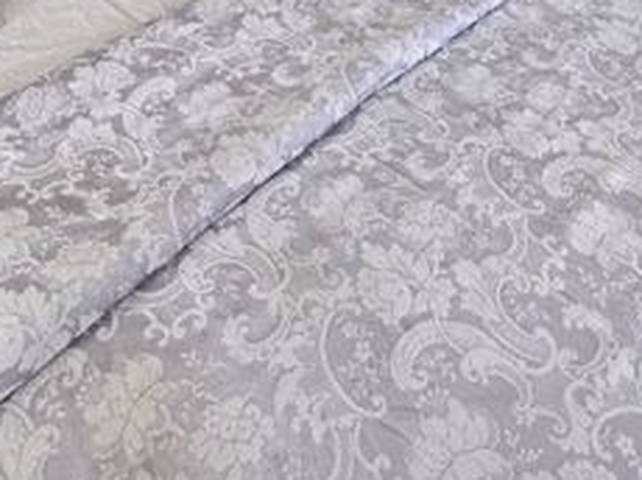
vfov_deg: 25.3
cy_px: -243
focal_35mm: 43
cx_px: 317
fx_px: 797
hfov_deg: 43.9
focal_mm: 2.22
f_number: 2.2
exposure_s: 1/99
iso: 80
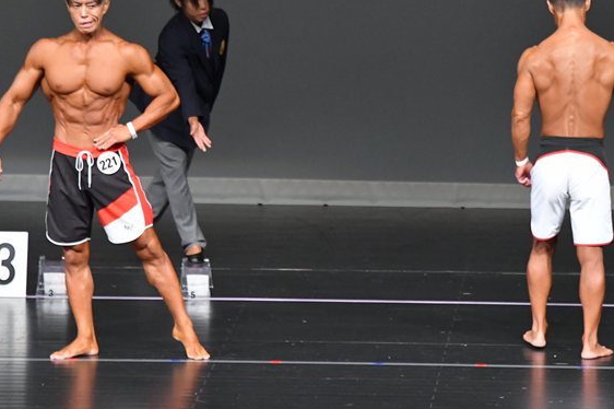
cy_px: 152
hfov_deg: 5.2
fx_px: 6699
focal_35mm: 393
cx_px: 384
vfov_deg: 3.5
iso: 5000
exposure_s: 1/400
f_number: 5.6
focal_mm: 190
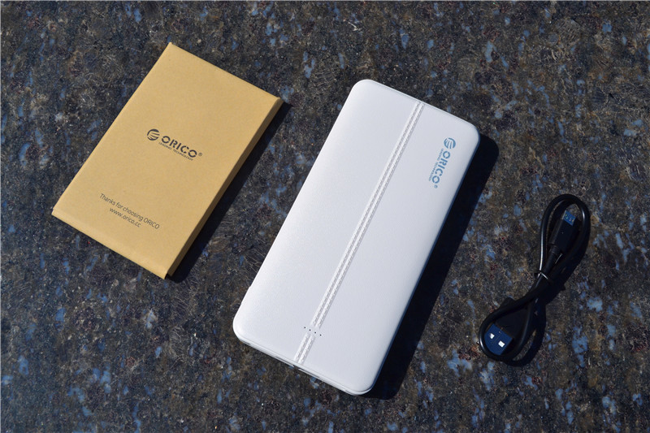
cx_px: 325
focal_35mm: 39
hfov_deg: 49.6
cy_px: 216
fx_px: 704
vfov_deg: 34.2
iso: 100
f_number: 9
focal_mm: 26
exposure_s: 1/320
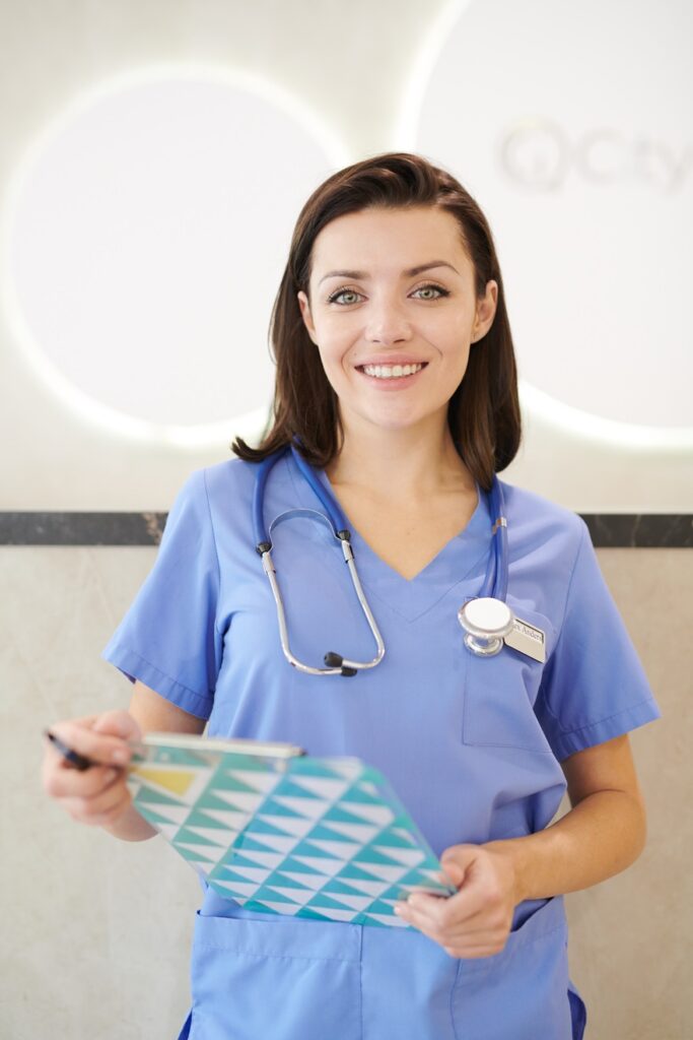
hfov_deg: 27.0
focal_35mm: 50
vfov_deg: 39.6
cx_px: 346
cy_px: 520
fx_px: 1443
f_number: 2.2
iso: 800
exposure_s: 1/160
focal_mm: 50
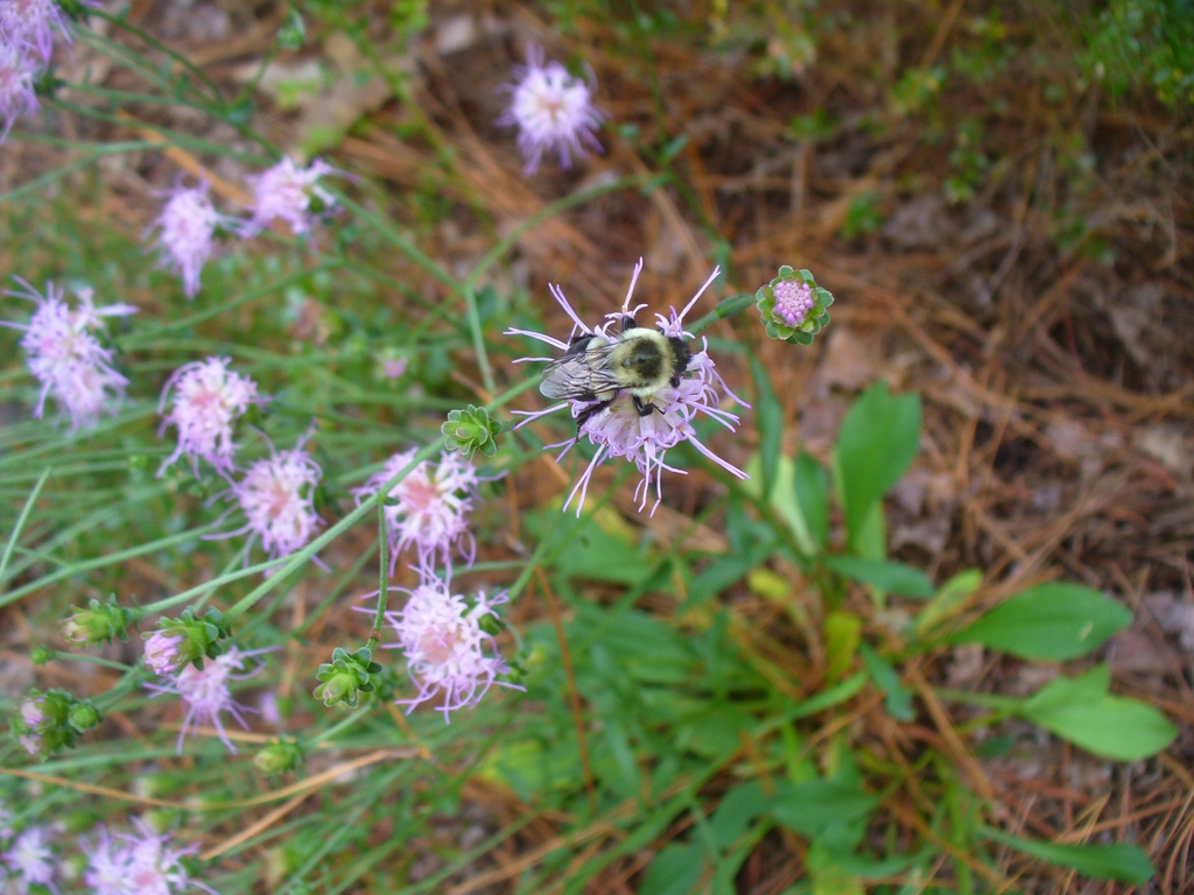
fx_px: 1276
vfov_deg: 38.7
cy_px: 448
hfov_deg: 50.1
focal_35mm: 37
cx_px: 597
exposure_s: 1/100
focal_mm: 6.1
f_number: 2.8
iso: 80
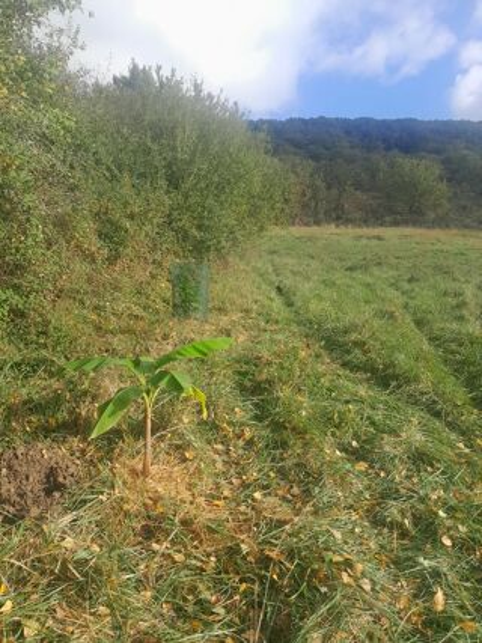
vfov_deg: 67.3
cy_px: 322
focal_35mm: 26
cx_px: 241
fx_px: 483
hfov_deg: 53.0
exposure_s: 1/278
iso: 40
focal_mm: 3.98
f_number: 1.8
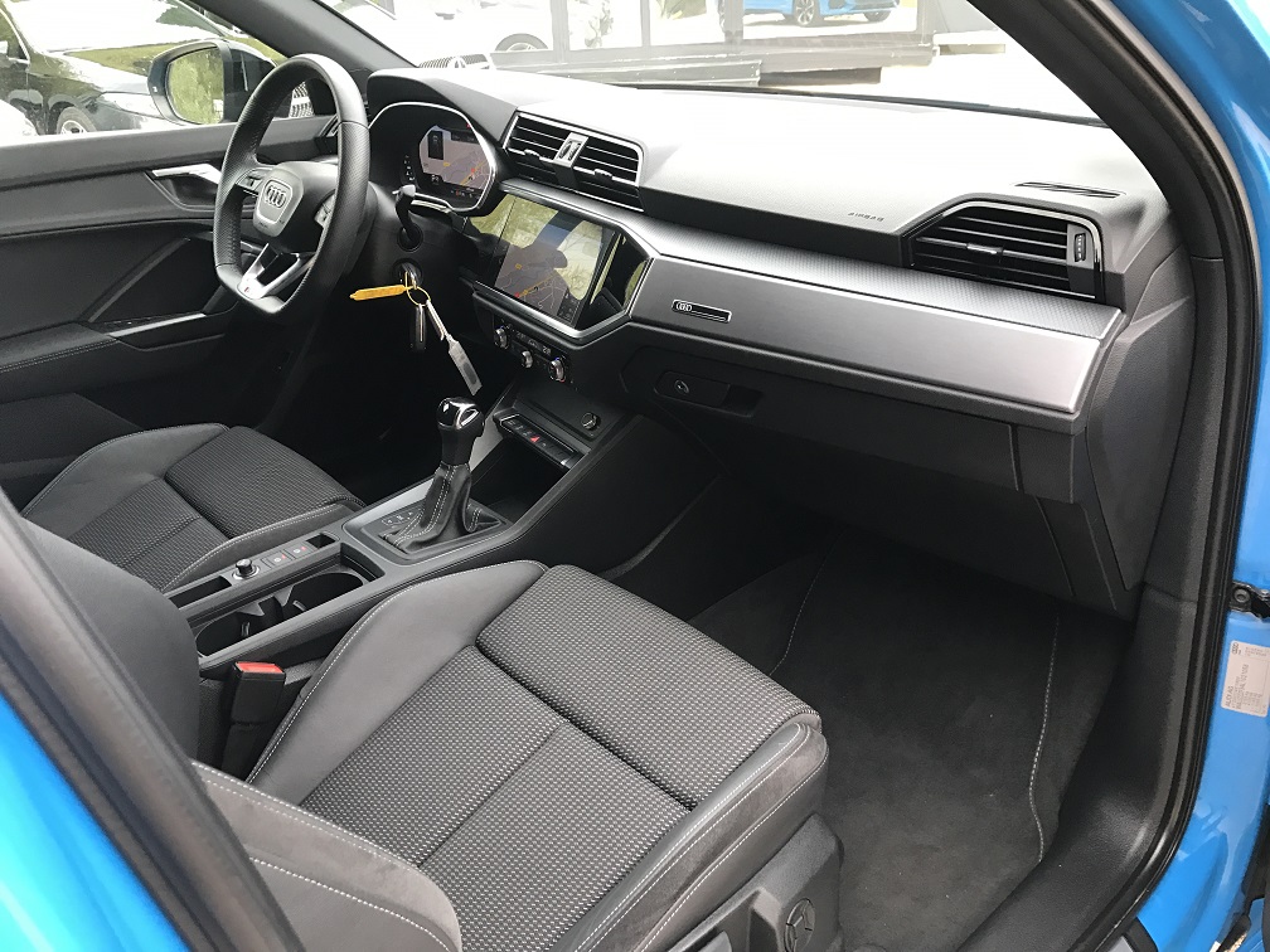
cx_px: 635
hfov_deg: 63.4
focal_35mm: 28
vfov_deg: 49.7
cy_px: 476
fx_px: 1027
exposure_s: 1/65
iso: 40
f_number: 1.8
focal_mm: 3.99
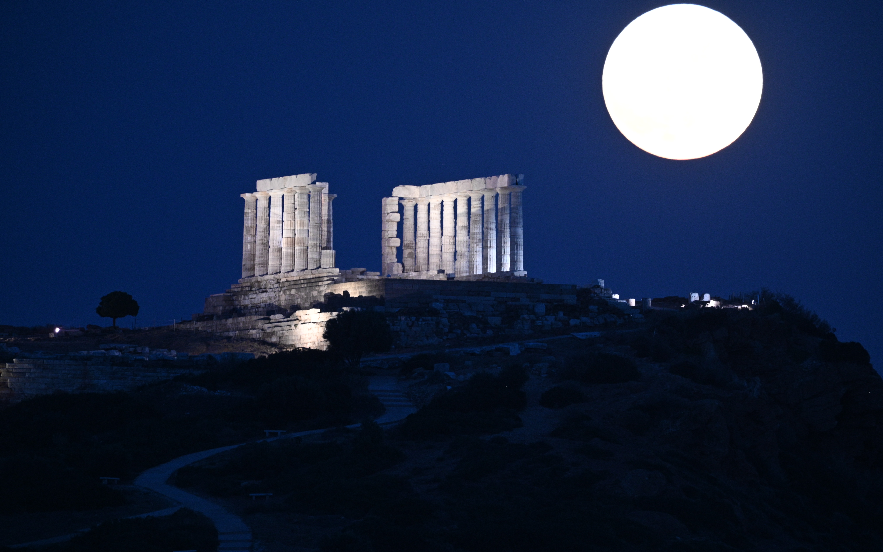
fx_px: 16677
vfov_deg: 1.9
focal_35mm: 693
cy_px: 289
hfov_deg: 3.0
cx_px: 442
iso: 2500
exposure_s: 1/20
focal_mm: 680
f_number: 4.8
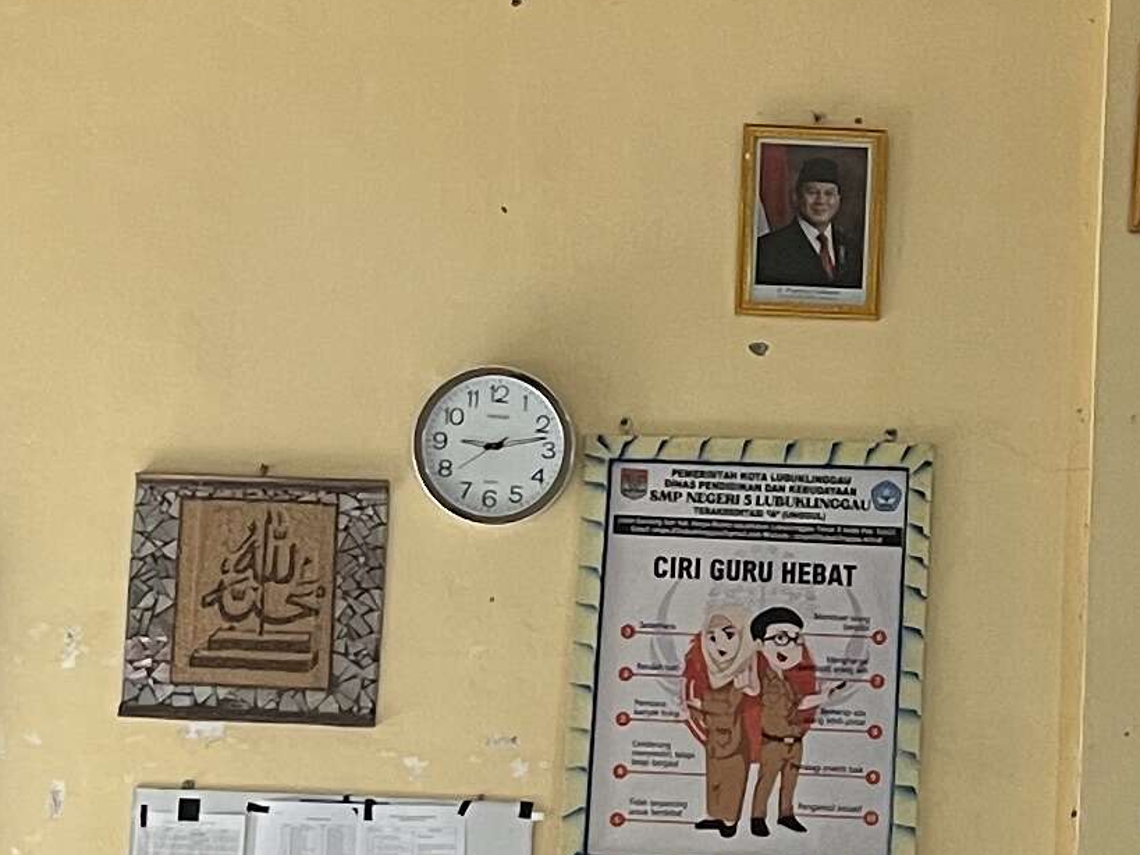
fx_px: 4215
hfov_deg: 15.2
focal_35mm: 128
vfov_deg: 11.6
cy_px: 482
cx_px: 1044
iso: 200
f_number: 1.6
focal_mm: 5.1
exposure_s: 1/60
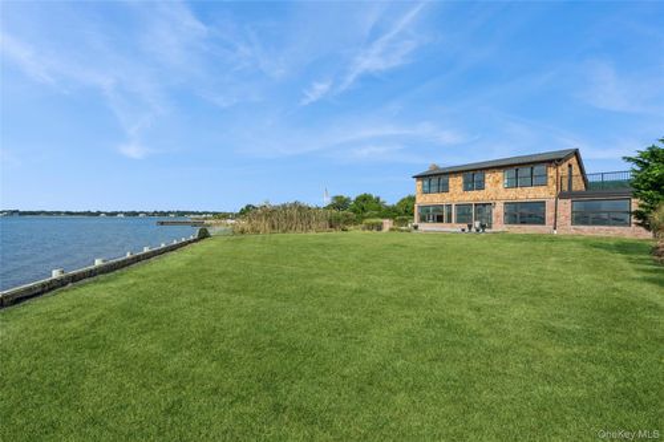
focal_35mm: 16
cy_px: 221
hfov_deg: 96.8
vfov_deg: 73.7
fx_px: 295
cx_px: 332
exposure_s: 1/200
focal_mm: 16
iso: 400
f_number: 14
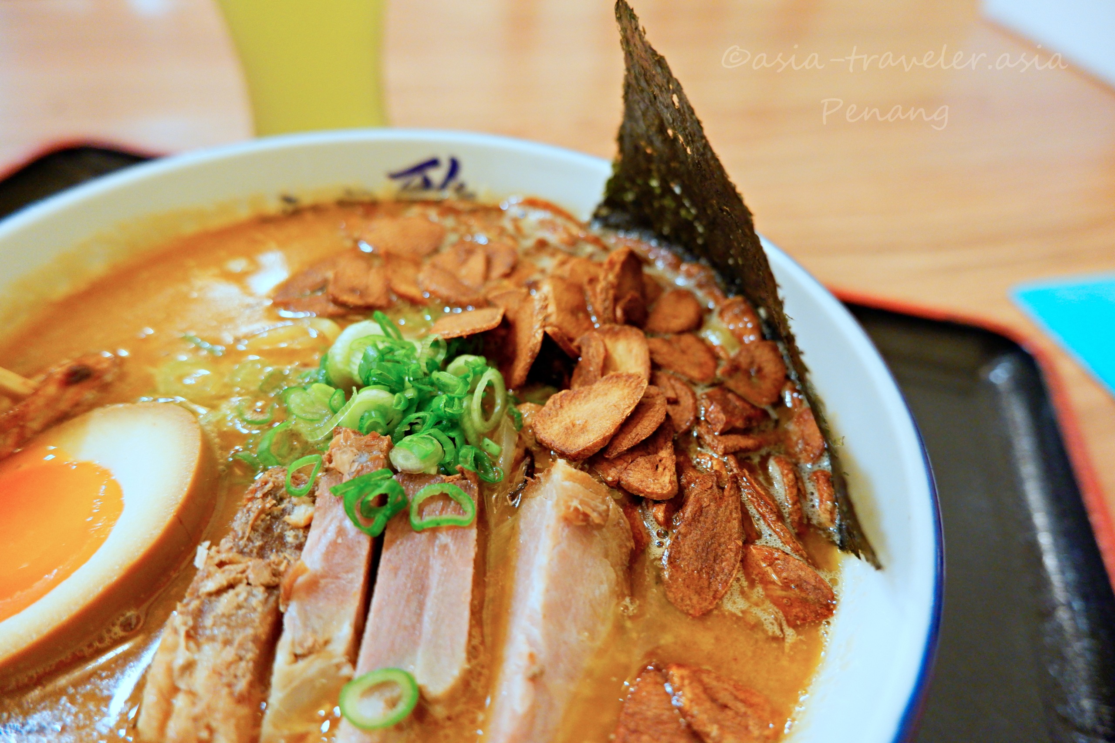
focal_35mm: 23
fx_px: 712
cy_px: 372
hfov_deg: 76.1
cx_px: 558
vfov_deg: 55.1
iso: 3200
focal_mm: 15
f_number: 3.5
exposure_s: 1/34
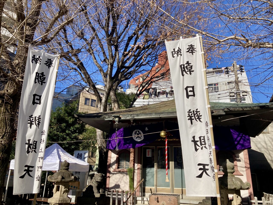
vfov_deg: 49.7
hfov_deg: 63.4
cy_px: 102
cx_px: 136
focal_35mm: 28
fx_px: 221
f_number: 1.8
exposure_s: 1/2288
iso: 20
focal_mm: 3.99
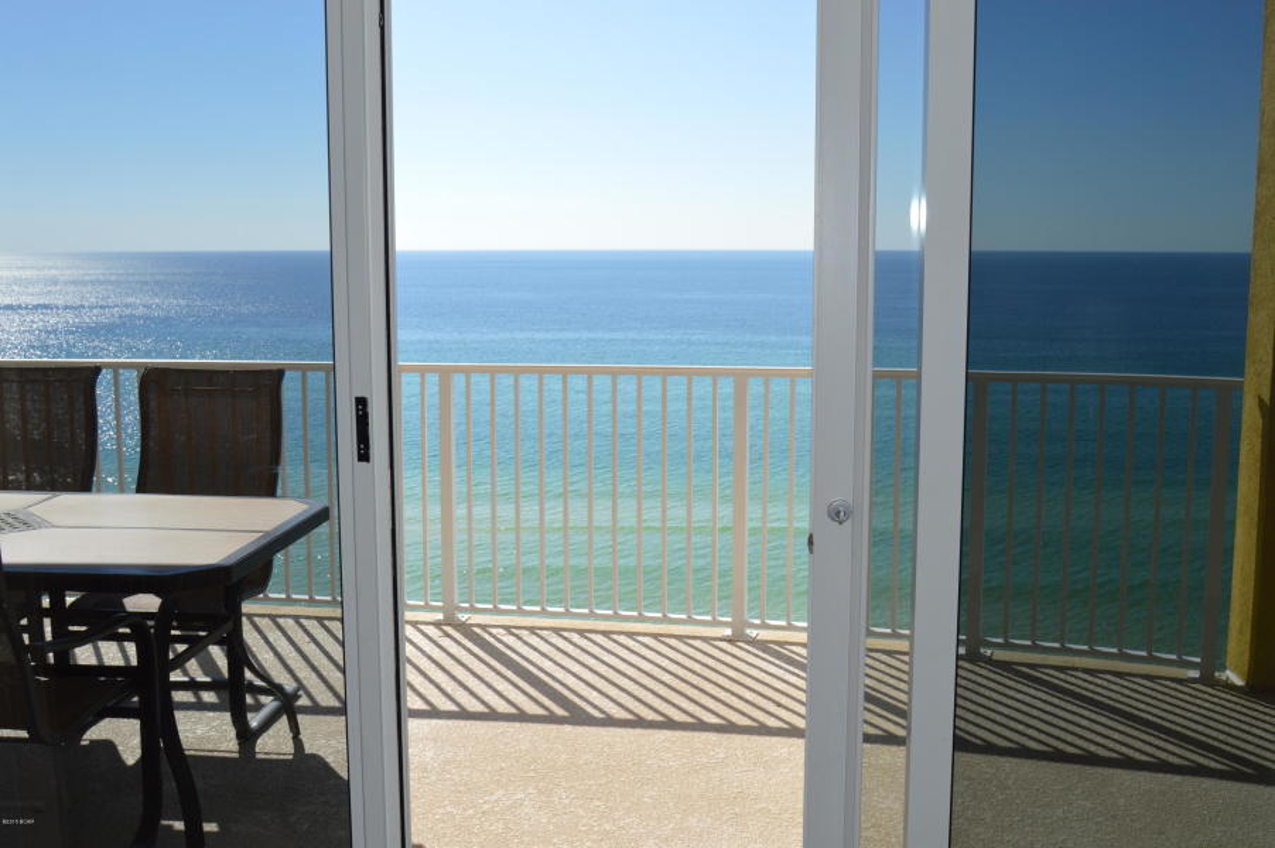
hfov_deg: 53.2
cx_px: 638
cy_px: 424
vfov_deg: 36.8
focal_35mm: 36
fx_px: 1274
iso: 100
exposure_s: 1/200
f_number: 10
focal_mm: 24
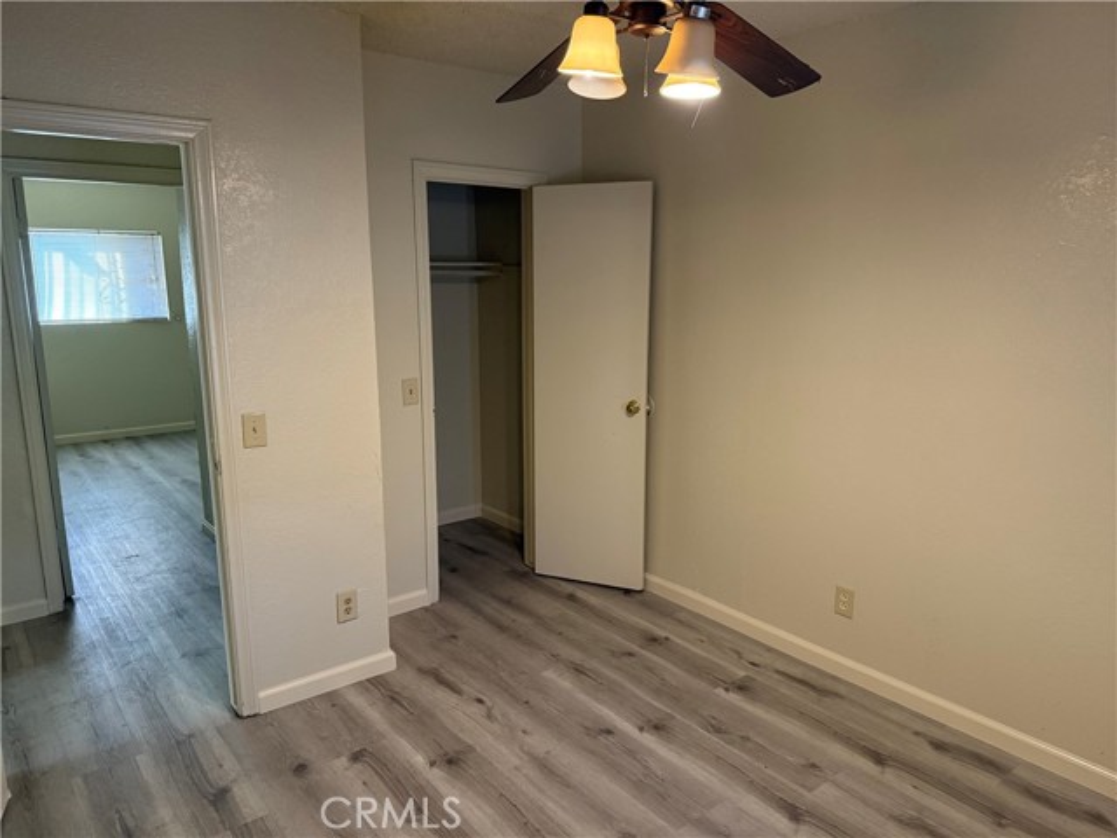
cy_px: 419
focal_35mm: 24
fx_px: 774
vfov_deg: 56.8
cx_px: 558
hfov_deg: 71.6
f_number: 1.78
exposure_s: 1/60
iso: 400
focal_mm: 6.76
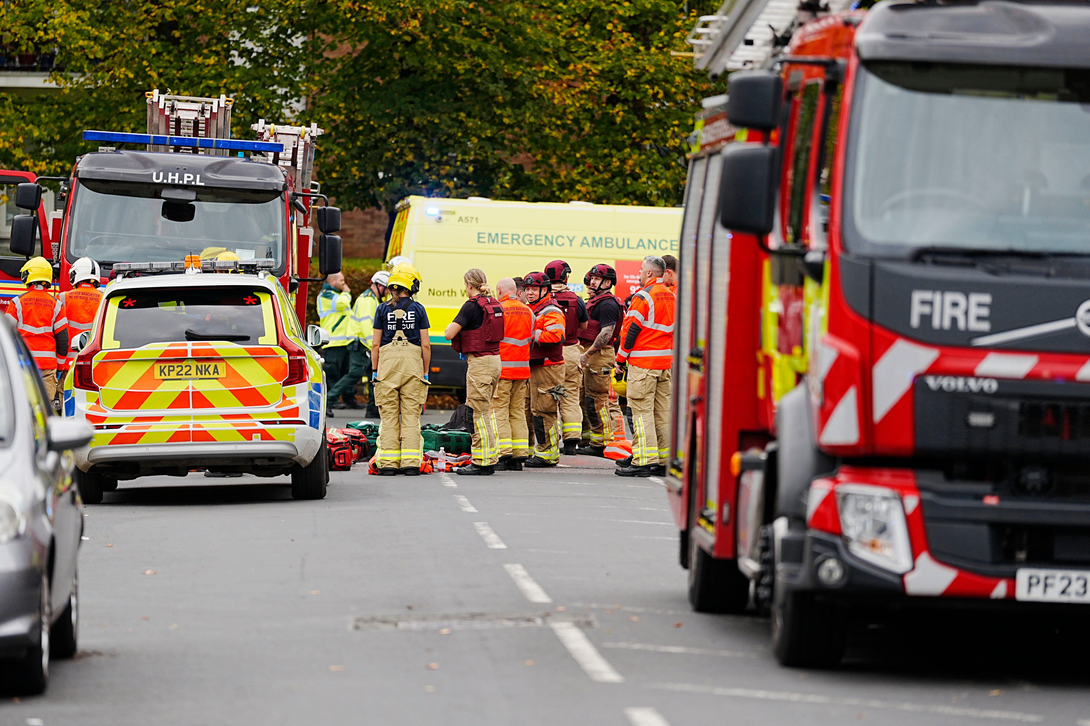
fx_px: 6055
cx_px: 545
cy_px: 363
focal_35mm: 200
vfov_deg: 6.9
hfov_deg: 10.3
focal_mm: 200
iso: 250
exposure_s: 1/1000
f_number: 2.8
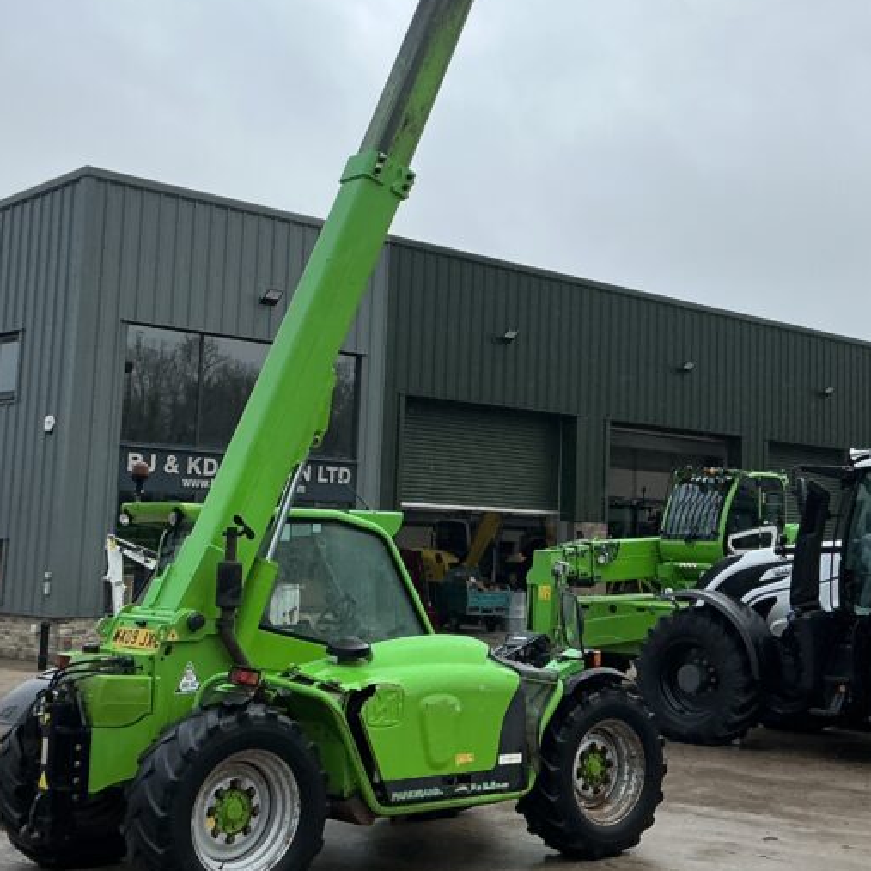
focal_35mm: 50
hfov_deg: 34.0
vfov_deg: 33.9
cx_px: 505
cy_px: 359
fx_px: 1423
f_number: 1.8
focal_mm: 3
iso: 25
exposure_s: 1/728
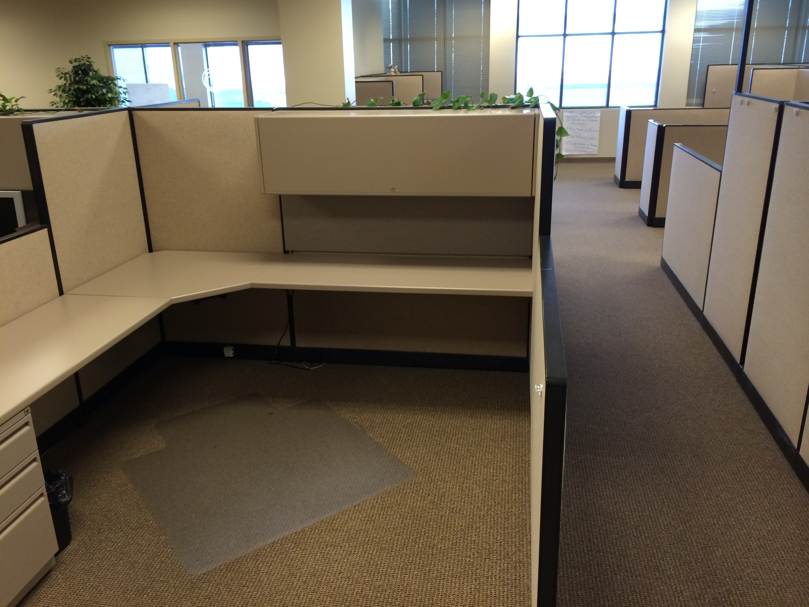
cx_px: 404
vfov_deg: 46.8
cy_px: 304
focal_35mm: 30
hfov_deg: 60.0
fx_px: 701
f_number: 2.2
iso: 100
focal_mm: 4.12
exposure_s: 1/30
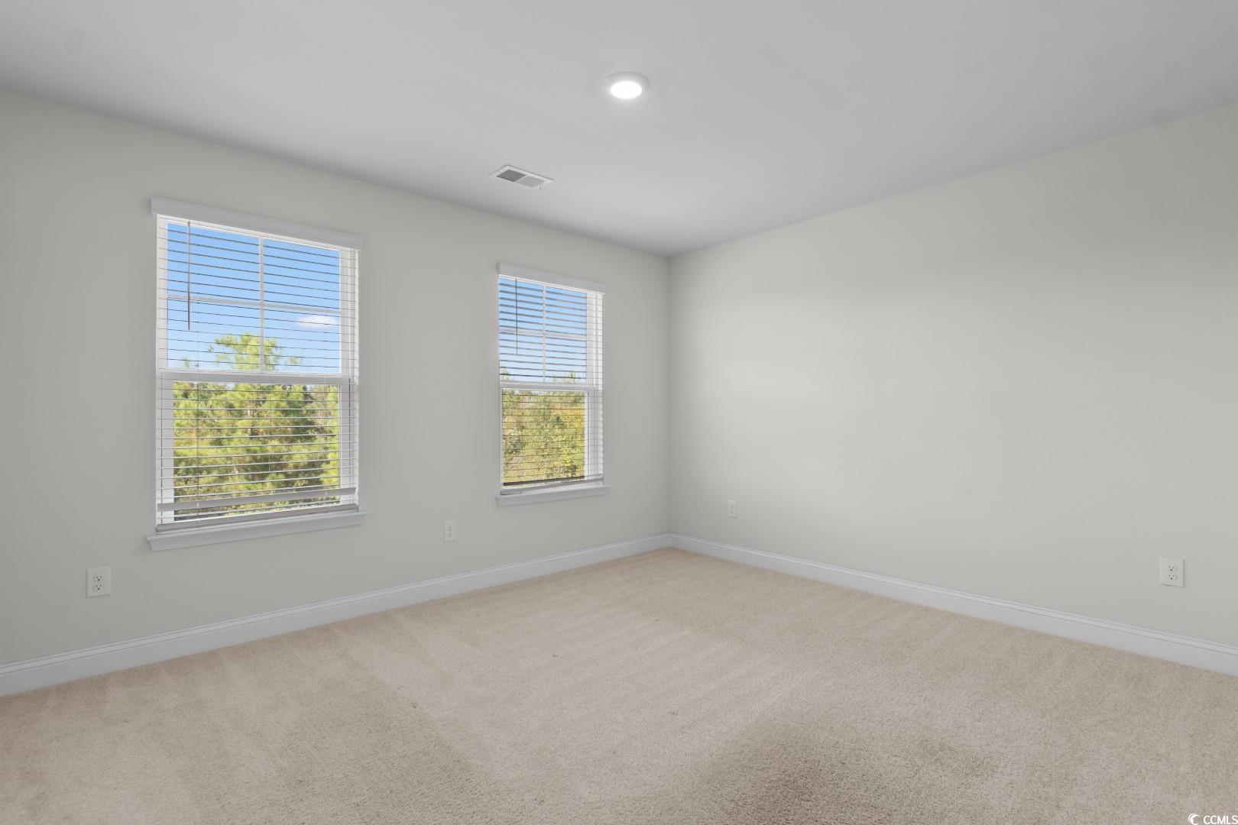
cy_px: 412
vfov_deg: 73.7
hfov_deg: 96.7
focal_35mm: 16
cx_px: 619
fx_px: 550
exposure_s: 1/6
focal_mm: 11
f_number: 4.8
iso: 100
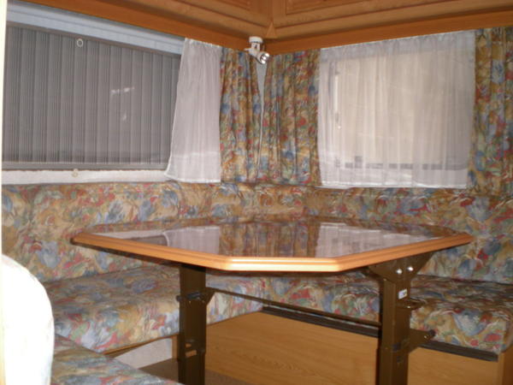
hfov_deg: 49.0
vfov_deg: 37.7
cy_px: 192
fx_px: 563
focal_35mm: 38
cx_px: 256
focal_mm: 6.3
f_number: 3.1
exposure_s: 1/30
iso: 104
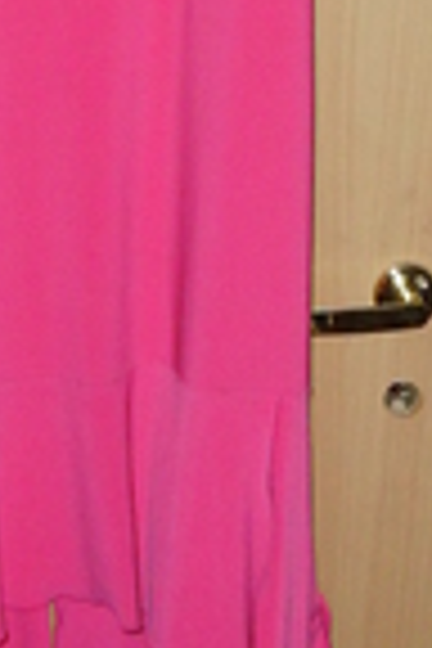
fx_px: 1872
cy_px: -40
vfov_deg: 19.0
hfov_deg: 13.1
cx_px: 63
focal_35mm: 104
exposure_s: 1/45
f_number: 3.7
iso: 200
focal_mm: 5.7
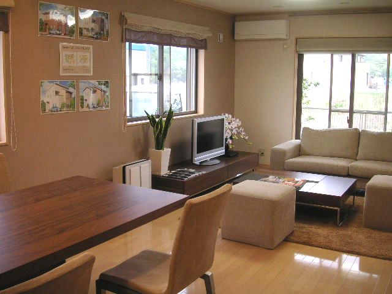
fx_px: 419
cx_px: 196
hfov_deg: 50.1
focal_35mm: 37
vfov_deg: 38.7
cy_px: 147
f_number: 2.8
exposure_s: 1/45
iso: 80
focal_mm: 6.1
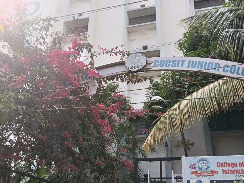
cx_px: 122
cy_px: 92
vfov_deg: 40.7
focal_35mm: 35
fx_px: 247
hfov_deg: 52.6
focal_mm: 3.98
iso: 50
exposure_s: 1/215
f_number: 1.8
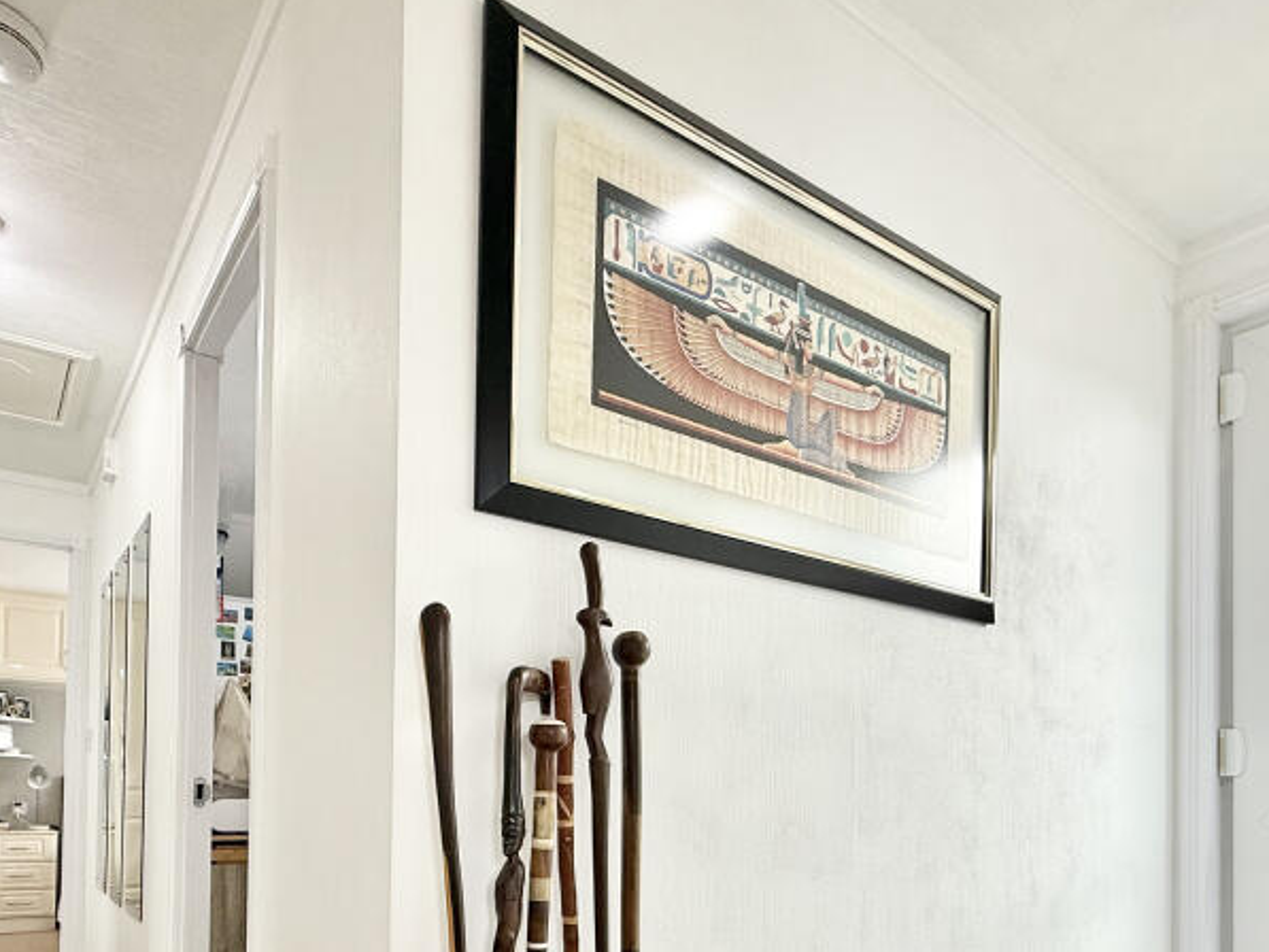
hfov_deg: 71.2
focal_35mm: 24
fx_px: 880
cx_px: 540
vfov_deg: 52.4
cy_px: 788
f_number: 2.2
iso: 64
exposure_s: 1/101
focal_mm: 2.22
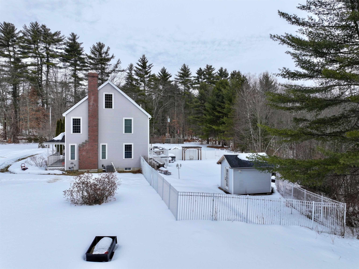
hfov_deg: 71.6
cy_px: 134
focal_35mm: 24
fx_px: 249
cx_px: 180
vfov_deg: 56.8
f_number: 2.8
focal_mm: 12.29
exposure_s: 1/1000
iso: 100
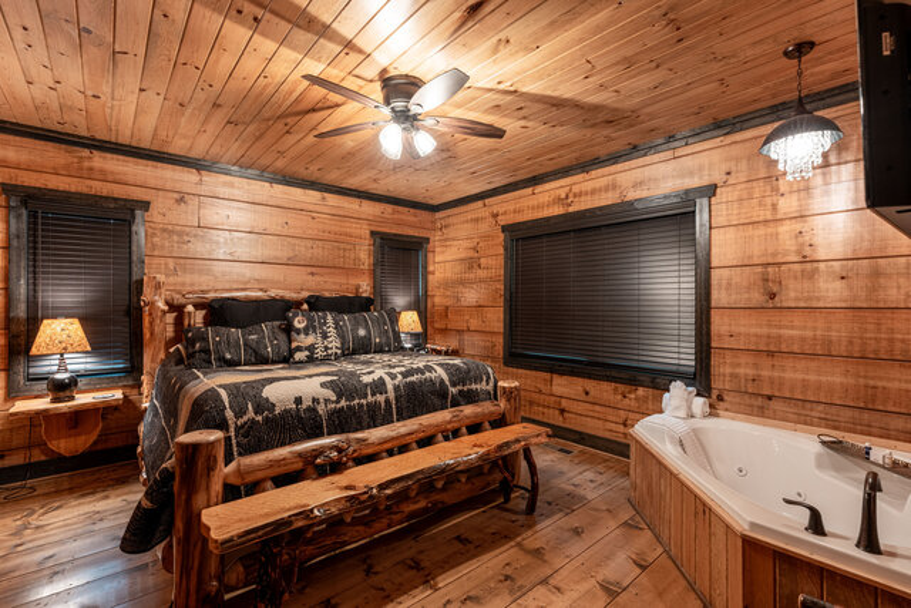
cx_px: 456
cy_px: 304
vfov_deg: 73.8
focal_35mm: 16
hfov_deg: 96.7
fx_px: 405
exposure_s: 1/4
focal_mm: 16
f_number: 8
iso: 200
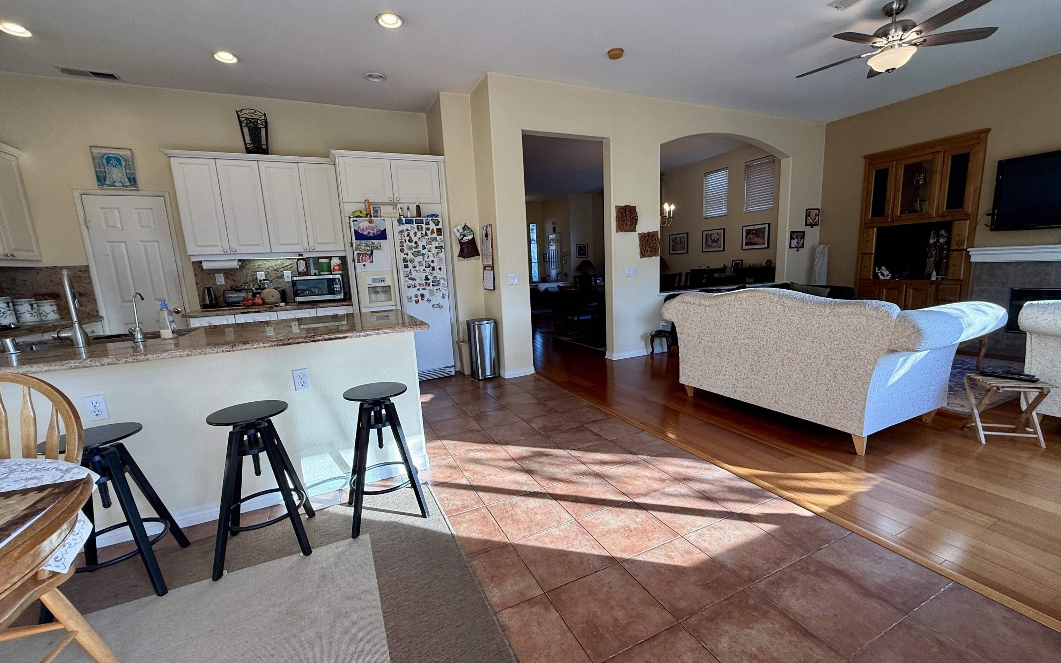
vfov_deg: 74.8
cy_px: 340
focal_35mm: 15
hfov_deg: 101.5
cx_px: 535
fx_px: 434
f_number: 2.2
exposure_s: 1/135
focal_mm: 2.22
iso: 64
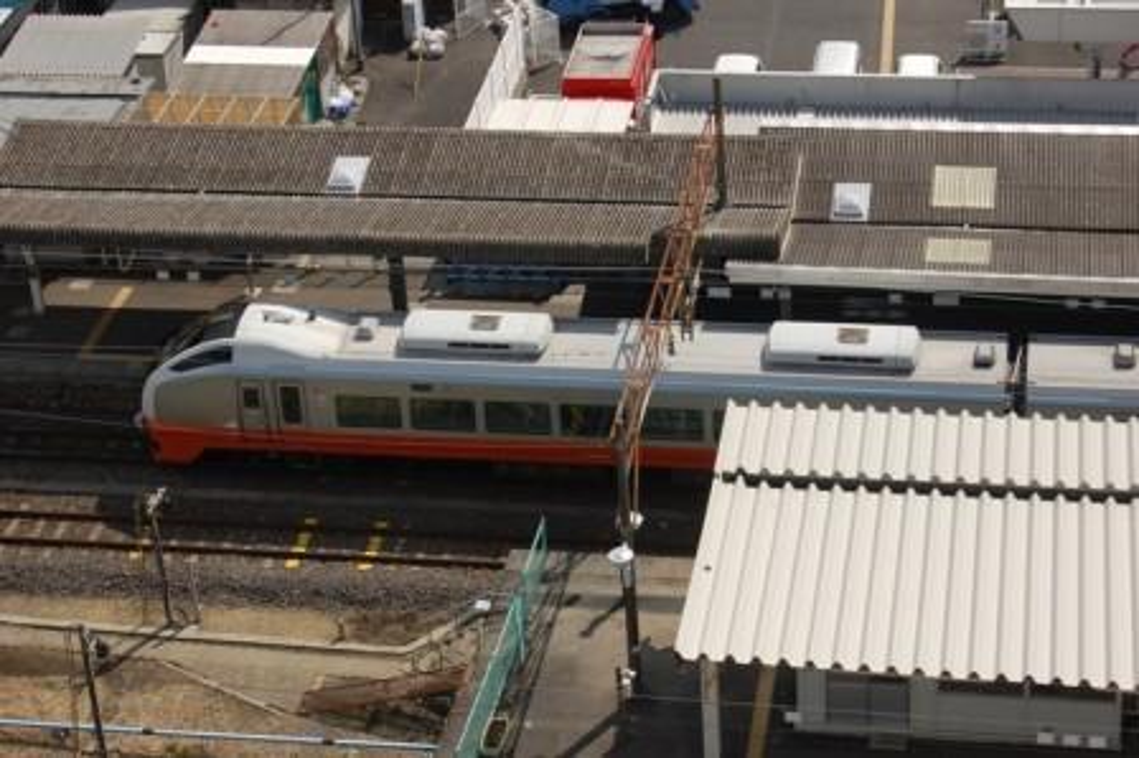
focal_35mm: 82
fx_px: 2608
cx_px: 570
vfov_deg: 16.5
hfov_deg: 24.6
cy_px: 379
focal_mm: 55
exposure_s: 1/400
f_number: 10
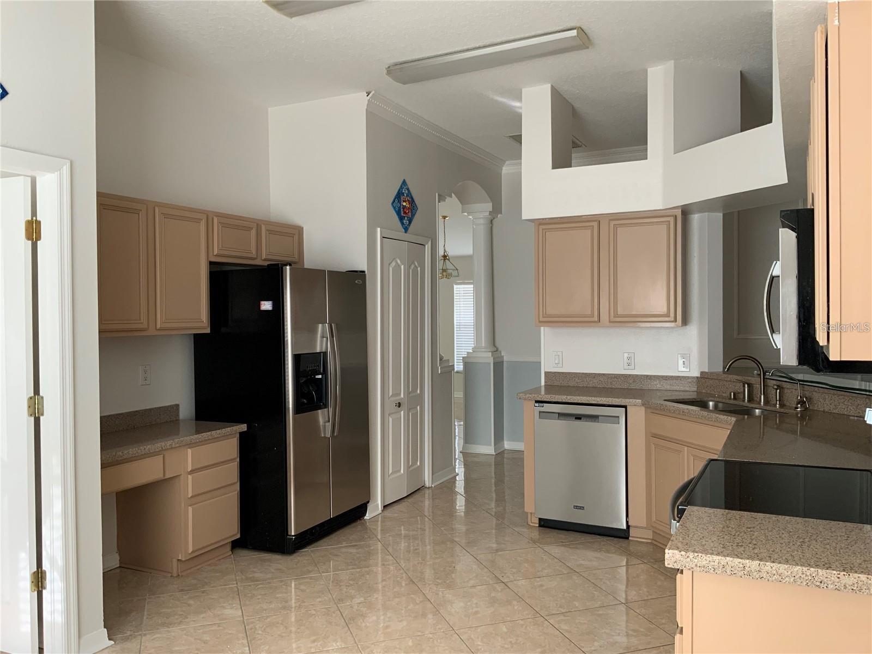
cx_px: 436
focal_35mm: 29
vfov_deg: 48.2
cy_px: 327
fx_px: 731
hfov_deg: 61.7
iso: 64
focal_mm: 3
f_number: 1.8
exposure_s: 1/122
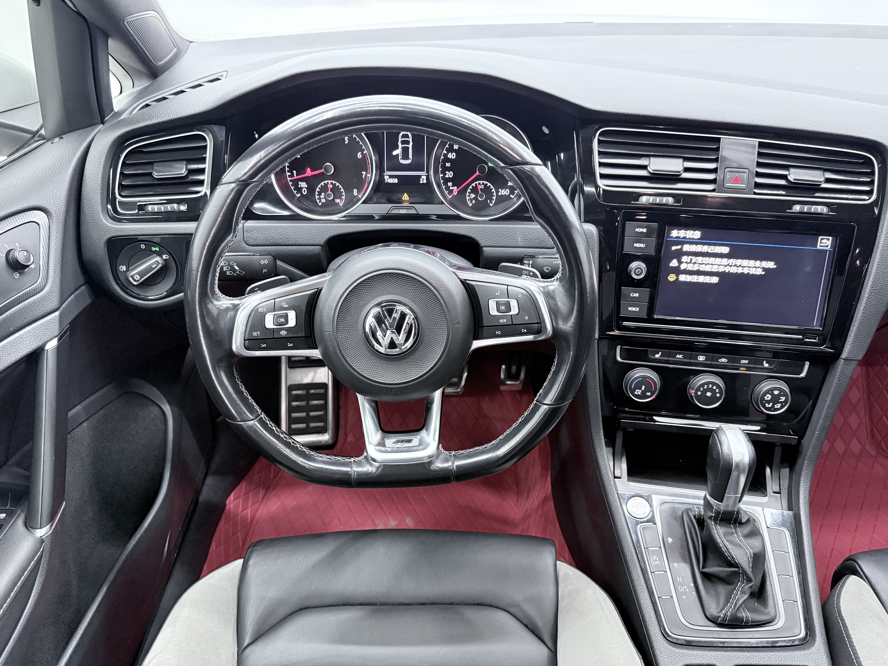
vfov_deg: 53.0
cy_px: 352
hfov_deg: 67.3
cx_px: 435
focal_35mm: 26
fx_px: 667
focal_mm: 6.76
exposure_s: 1/50
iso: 640
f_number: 1.78
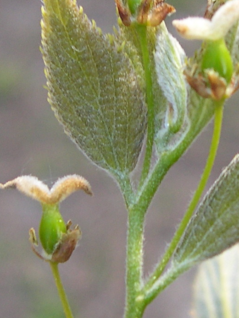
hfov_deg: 17.9
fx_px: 755
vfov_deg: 23.8
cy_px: 162
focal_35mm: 82
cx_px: 164
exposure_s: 1/80
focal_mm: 8
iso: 100
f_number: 2.8
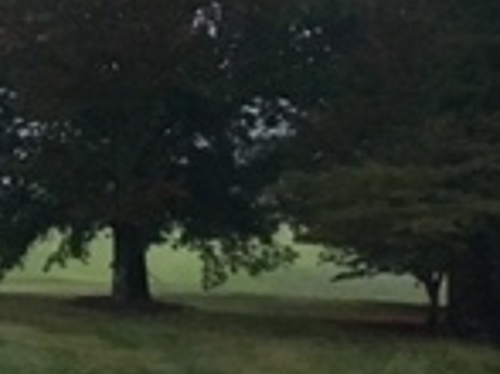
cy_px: 85
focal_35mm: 126
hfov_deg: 13.7
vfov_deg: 11.7
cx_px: -452
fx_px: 1818
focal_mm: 4.15
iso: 200
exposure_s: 1/30
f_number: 2.2
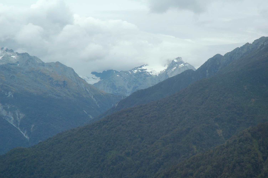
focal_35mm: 105
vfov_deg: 13.0
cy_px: 89
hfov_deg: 19.5
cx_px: 134
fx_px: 781
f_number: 10
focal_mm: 70
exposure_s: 1/320
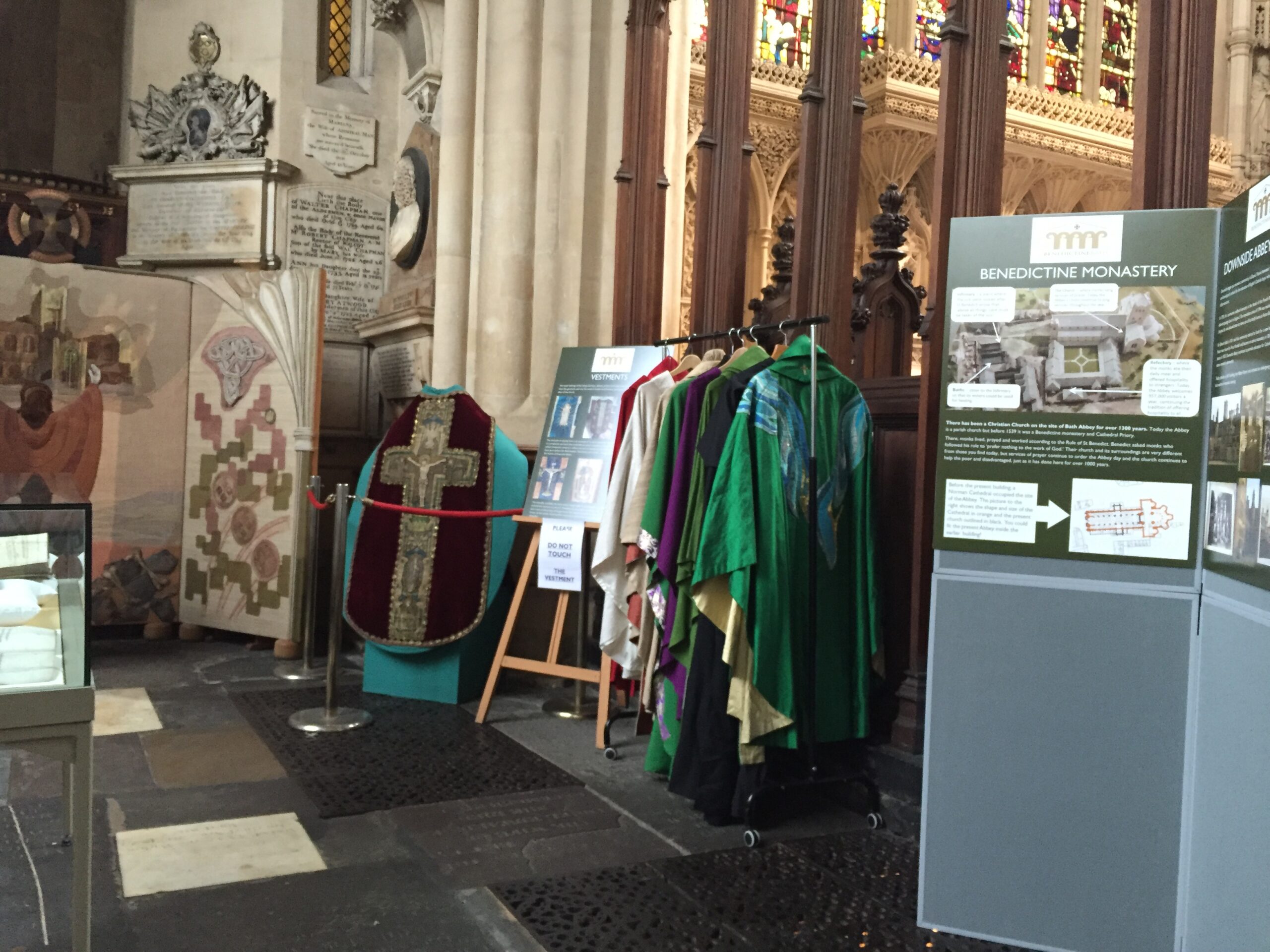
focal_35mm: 29
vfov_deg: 48.2
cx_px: 635
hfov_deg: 61.7
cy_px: 476
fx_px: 1064
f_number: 2.2
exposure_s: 1/25
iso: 250
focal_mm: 4.15
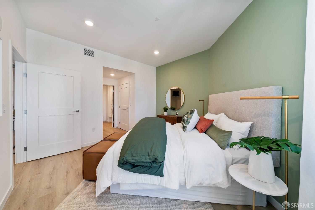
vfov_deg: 90.0
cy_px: 105
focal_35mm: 12
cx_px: 158
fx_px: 105
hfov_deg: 112.6
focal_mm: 12
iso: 100
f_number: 8
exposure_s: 1.3
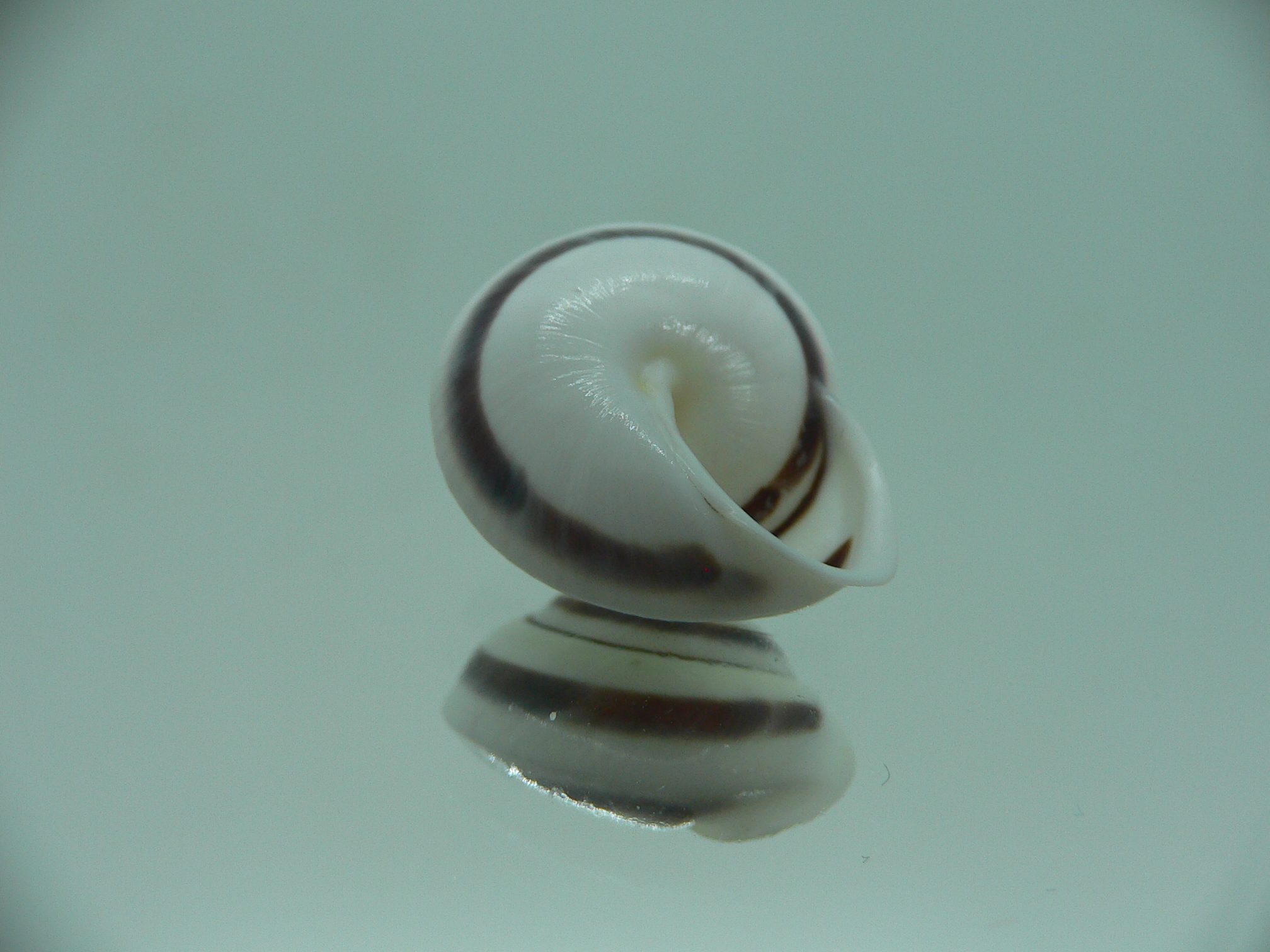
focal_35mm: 35
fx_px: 1284
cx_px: 635
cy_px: 476
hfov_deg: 52.6
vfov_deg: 40.7
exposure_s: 1/80
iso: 80
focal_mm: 4.6
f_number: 2.8
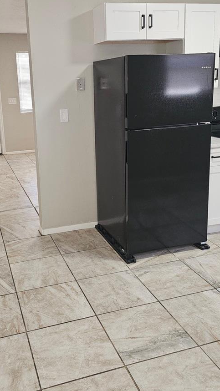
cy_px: 166
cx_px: 79
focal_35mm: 35
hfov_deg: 33.5
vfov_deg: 56.4
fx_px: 363
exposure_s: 1/40
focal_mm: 6.3
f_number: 1.7
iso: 125
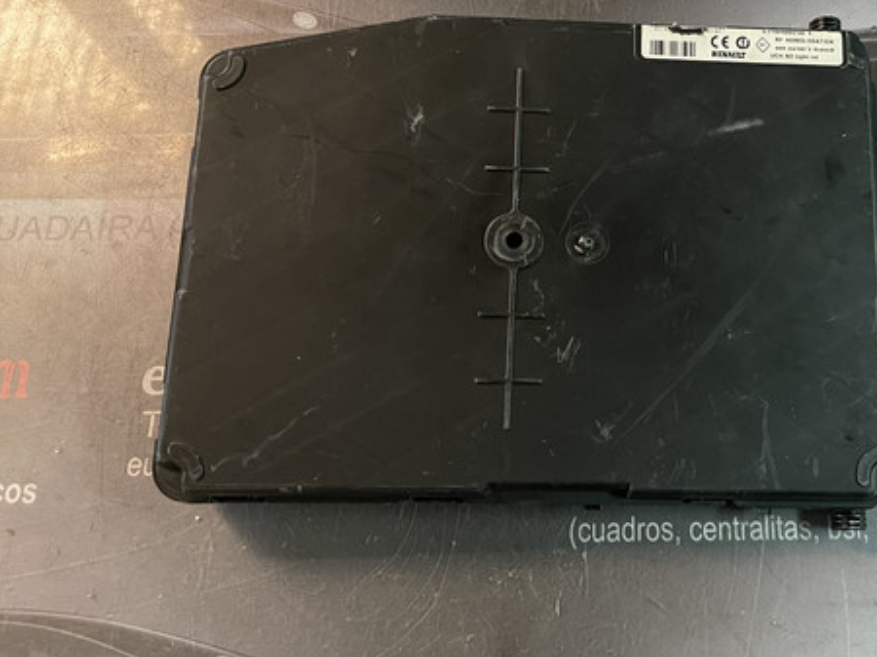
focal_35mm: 37
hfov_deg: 48.8
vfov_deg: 38.4
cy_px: 253
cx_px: 620
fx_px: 937
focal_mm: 5.1
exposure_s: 1/25
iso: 640
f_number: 1.6
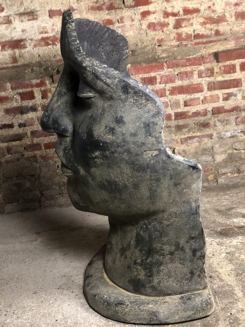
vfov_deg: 36.8
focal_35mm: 52
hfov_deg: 28.0
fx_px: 491
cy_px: 164
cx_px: 122
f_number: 2.4
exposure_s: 1/20
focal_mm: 6
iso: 160
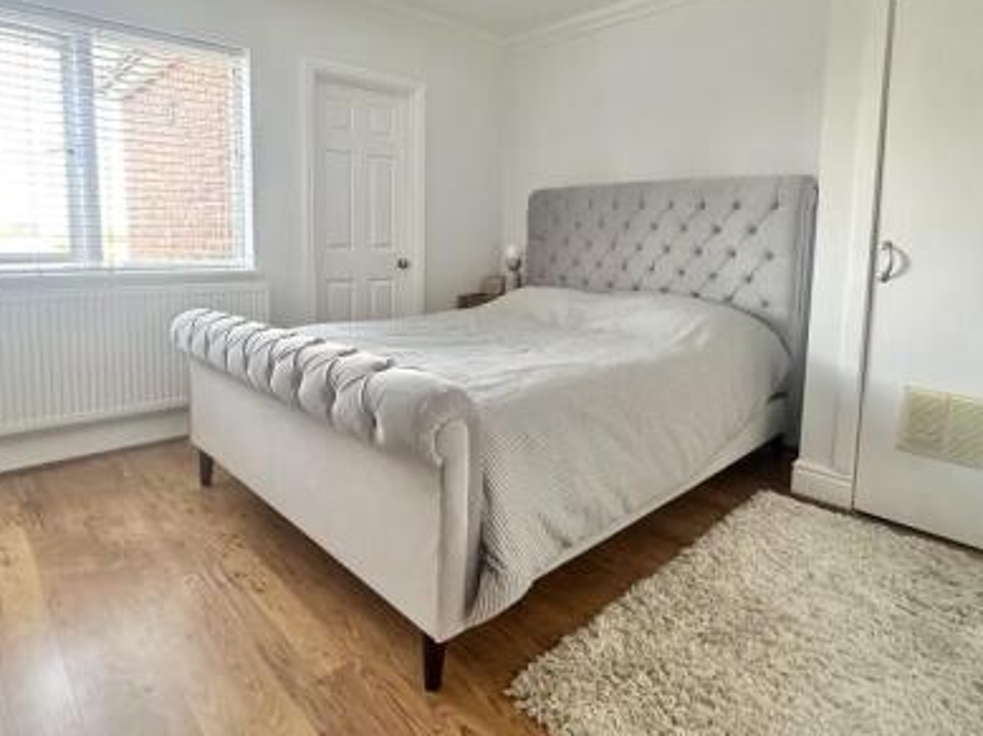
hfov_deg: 79.0
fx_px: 596
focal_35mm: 21
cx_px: 476
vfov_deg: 62.8
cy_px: 297
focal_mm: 2.22
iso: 200
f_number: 2.2
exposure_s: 1/100
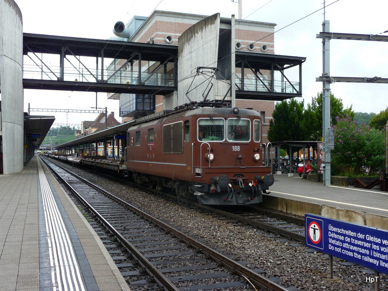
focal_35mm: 38
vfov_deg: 37.7
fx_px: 426
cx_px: 194
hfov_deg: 49.0
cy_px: 146
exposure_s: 1/250
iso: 100
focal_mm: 6.3
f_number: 3.8
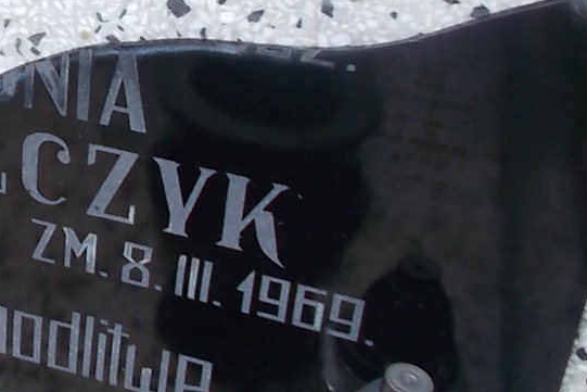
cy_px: -21
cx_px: -103
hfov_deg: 23.4
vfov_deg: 16.6
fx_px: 1305
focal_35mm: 80
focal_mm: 4.6
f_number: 3.2
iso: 80
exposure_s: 1/250
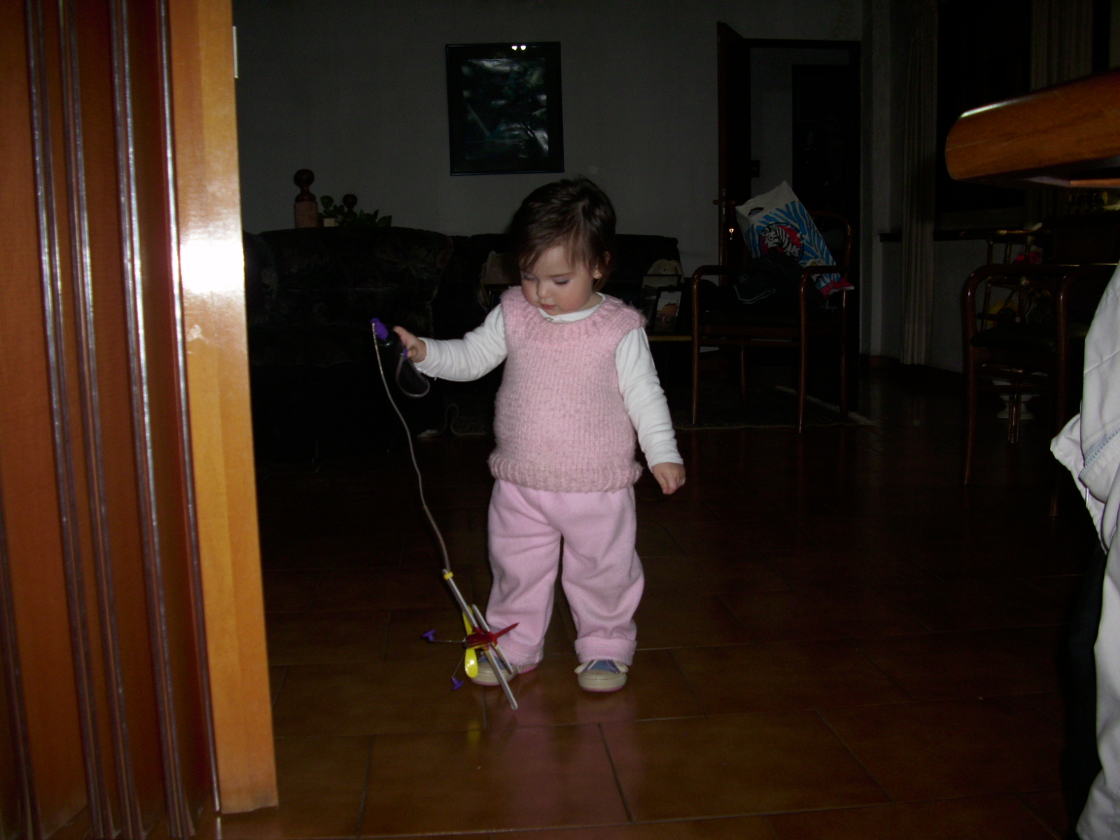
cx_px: 560
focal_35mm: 31
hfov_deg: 58.4
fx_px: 1003
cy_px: 420
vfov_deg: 45.4
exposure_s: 1/60
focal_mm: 6.2
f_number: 2.8
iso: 50
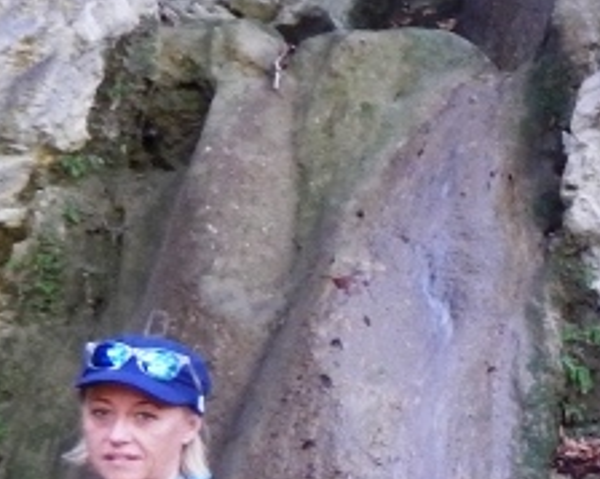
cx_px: 1061
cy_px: 355
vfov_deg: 15.8
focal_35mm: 97
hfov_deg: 16.7
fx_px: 1722
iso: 200
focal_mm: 4
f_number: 3
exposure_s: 1/20
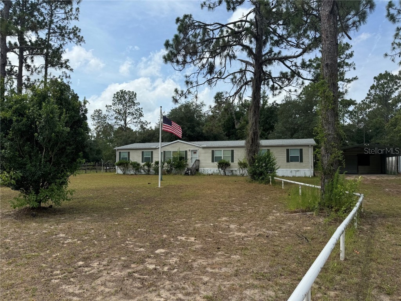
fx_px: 278
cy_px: 150
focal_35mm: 24
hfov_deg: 71.6
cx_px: 200
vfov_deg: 56.8
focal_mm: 6.76
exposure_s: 1/3802
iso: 80
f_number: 1.78
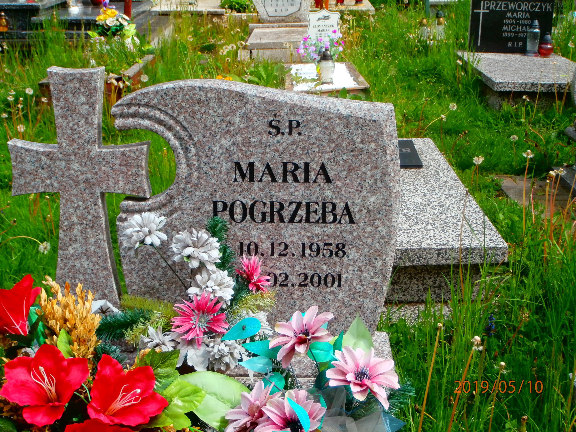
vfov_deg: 25.7
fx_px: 948
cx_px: 288
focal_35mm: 57
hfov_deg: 33.8
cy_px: 216
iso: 100
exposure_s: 1/250
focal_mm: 10.11
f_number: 4.5
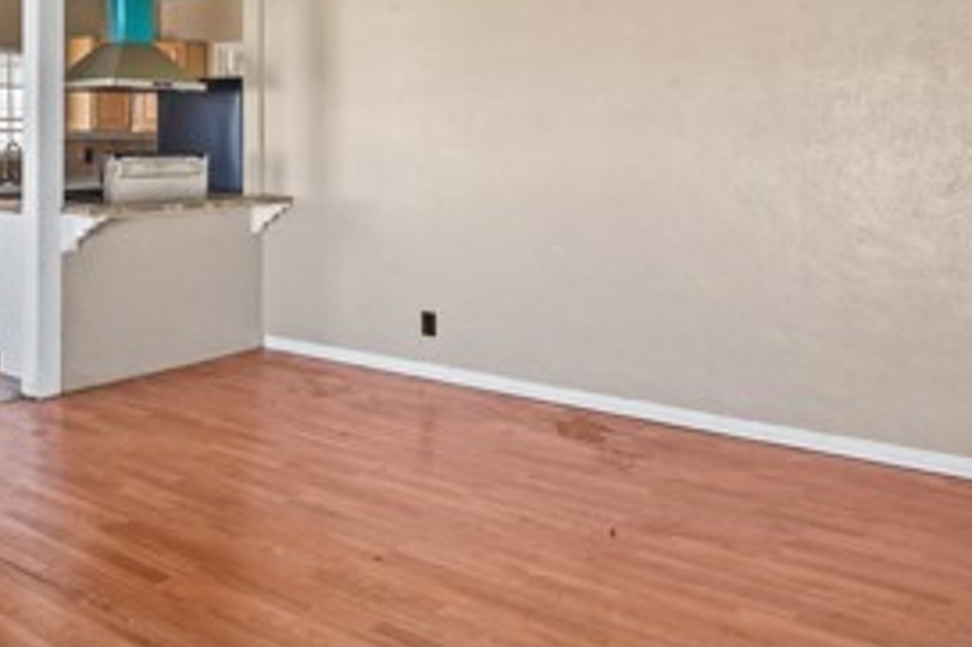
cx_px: 243
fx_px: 890
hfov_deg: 54.6
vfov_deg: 39.1
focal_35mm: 33
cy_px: 181
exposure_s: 2.5
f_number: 18
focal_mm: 14
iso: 125
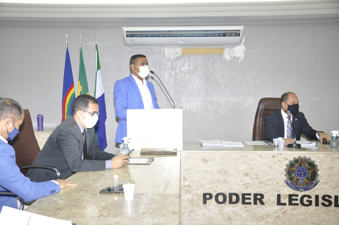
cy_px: 112
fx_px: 451
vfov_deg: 28.0
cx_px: 170
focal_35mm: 48
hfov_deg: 41.2
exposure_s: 1/60
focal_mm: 32
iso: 400
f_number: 4.8
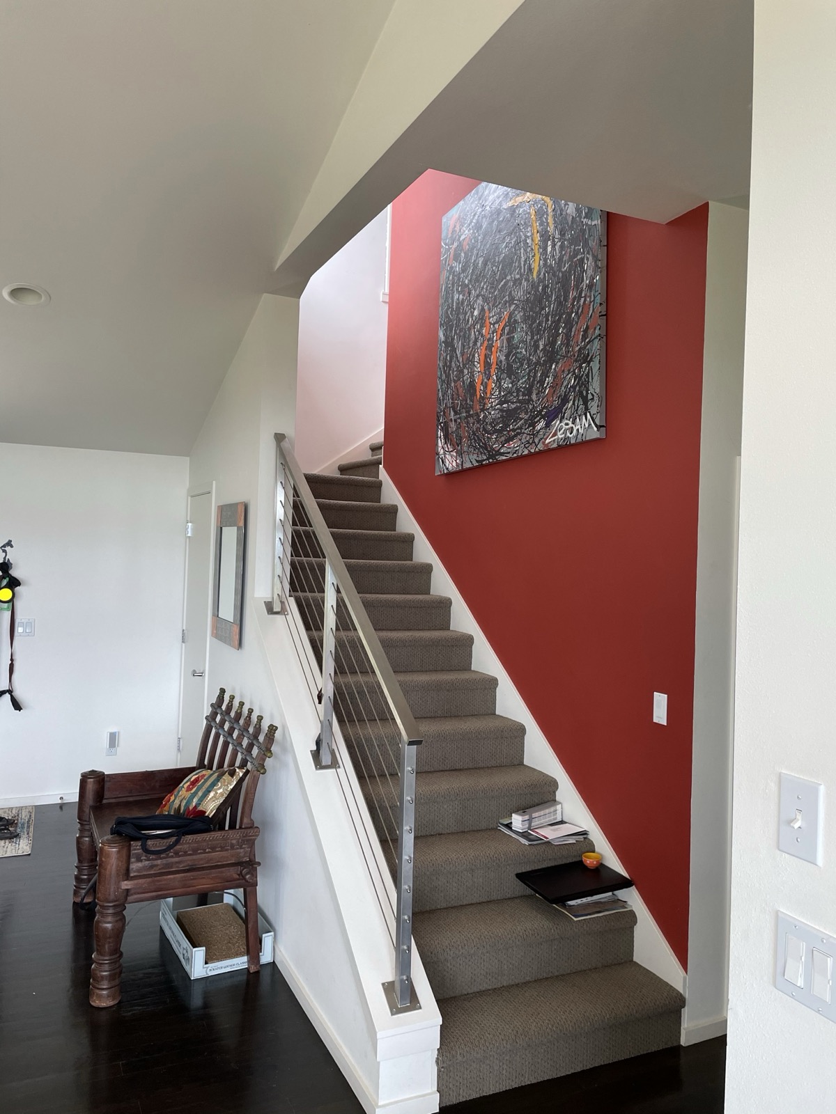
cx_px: 418
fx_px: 837
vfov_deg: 67.3
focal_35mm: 26
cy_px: 557
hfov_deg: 53.1
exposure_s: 1/121
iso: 80
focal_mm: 4.2
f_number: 1.6
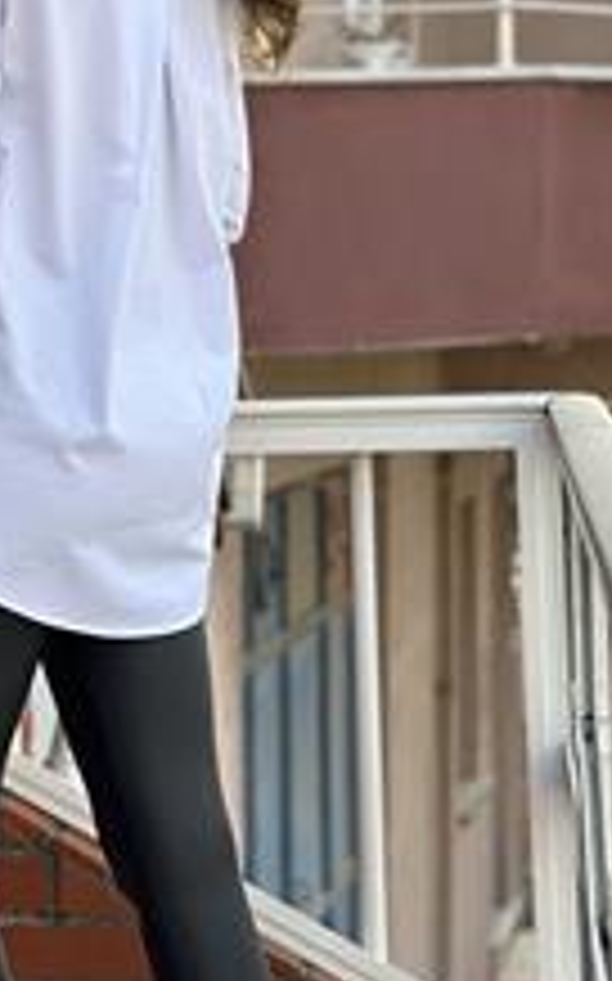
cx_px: 45
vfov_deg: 17.7
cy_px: 410
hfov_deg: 11.0
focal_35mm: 118
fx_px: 3153
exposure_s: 1/480
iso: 80
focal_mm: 6.86
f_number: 1.78
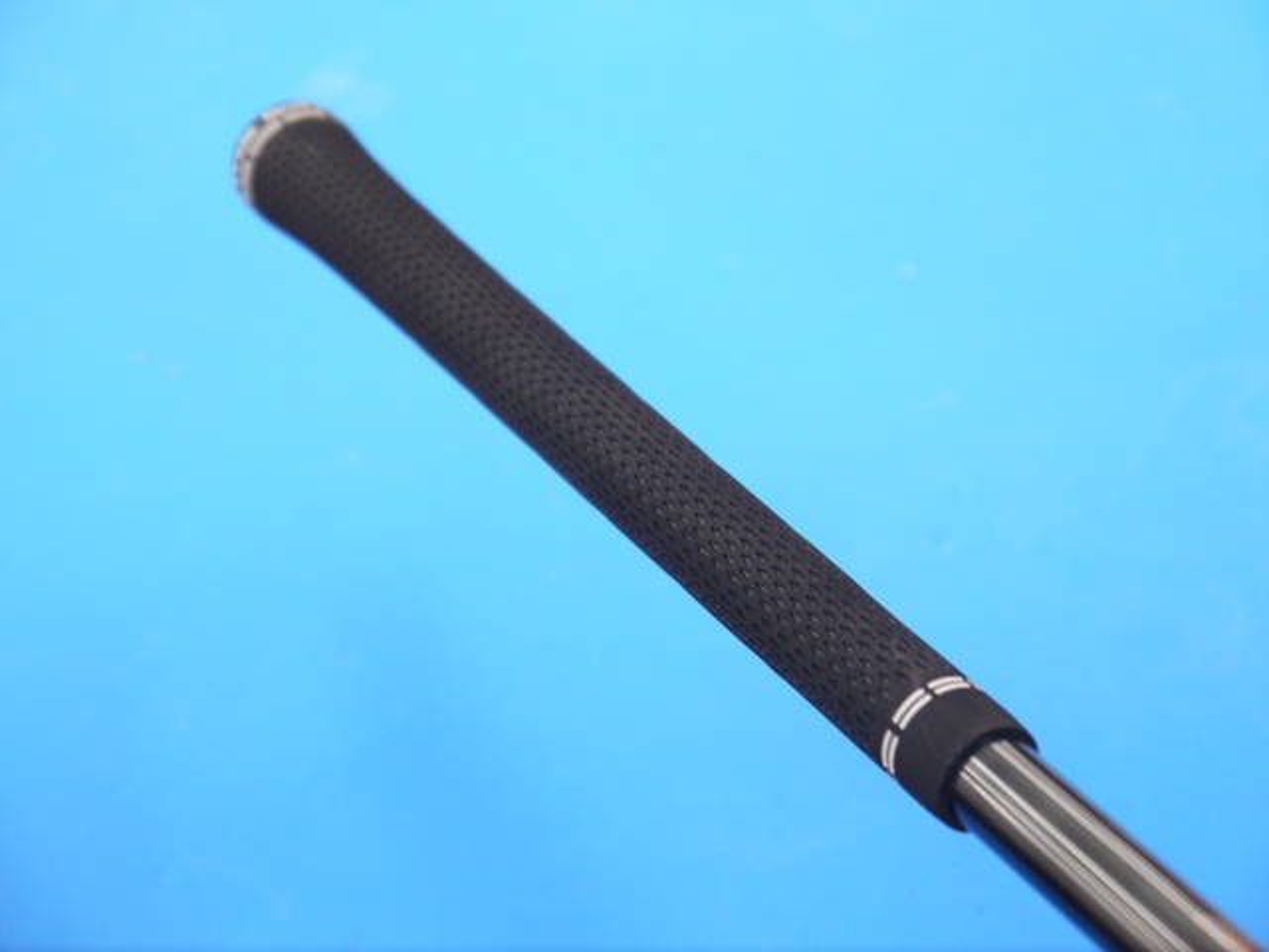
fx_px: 2639
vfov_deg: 20.4
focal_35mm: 72
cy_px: 476
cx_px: 634
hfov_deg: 27.0
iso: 640
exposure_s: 1/80
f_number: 5.3
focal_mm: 36
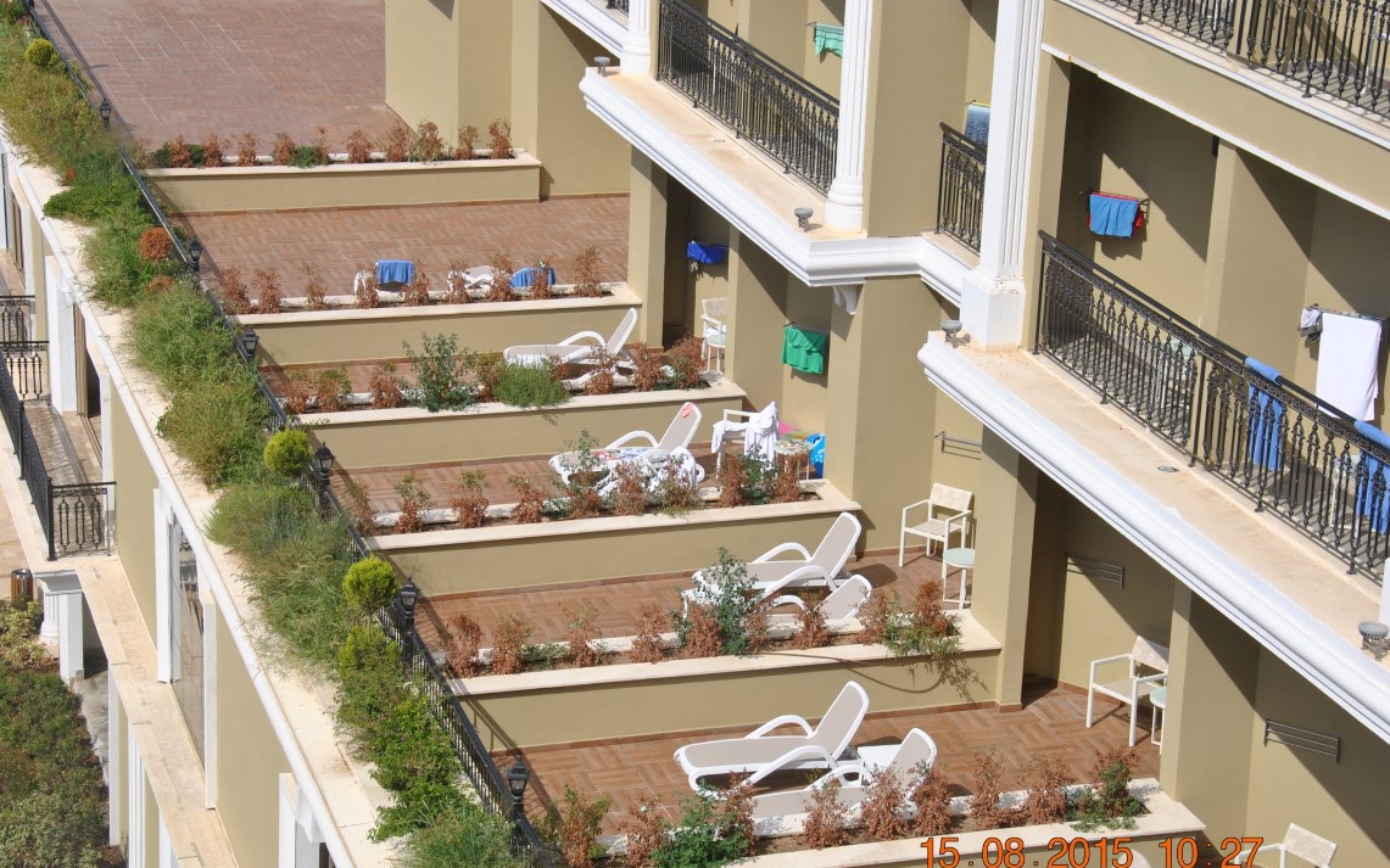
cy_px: 457
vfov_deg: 16.3
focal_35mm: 80
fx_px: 3030
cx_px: 697
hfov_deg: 25.8
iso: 100
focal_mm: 52
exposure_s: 1/320
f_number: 9
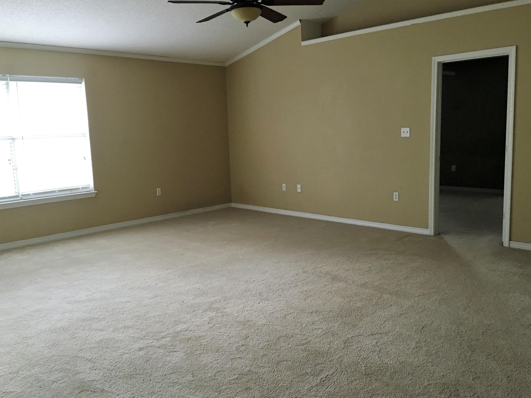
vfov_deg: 48.2
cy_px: 199
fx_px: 445
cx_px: 266
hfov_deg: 61.7
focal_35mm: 29
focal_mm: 4.15
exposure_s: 1/15
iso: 80
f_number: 2.2
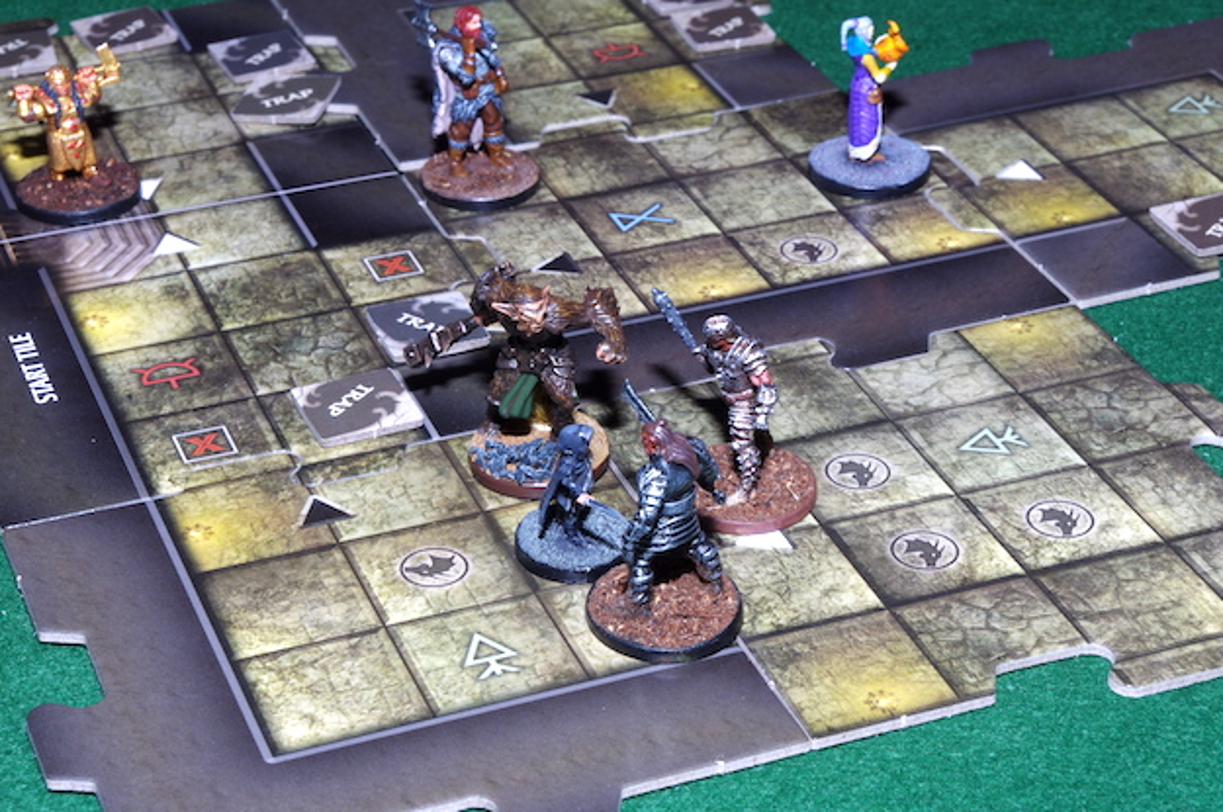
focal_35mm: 84
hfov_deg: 24.2
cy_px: 398
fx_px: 2850
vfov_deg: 16.2
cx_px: 616
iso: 200
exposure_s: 1/40
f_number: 18
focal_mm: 55
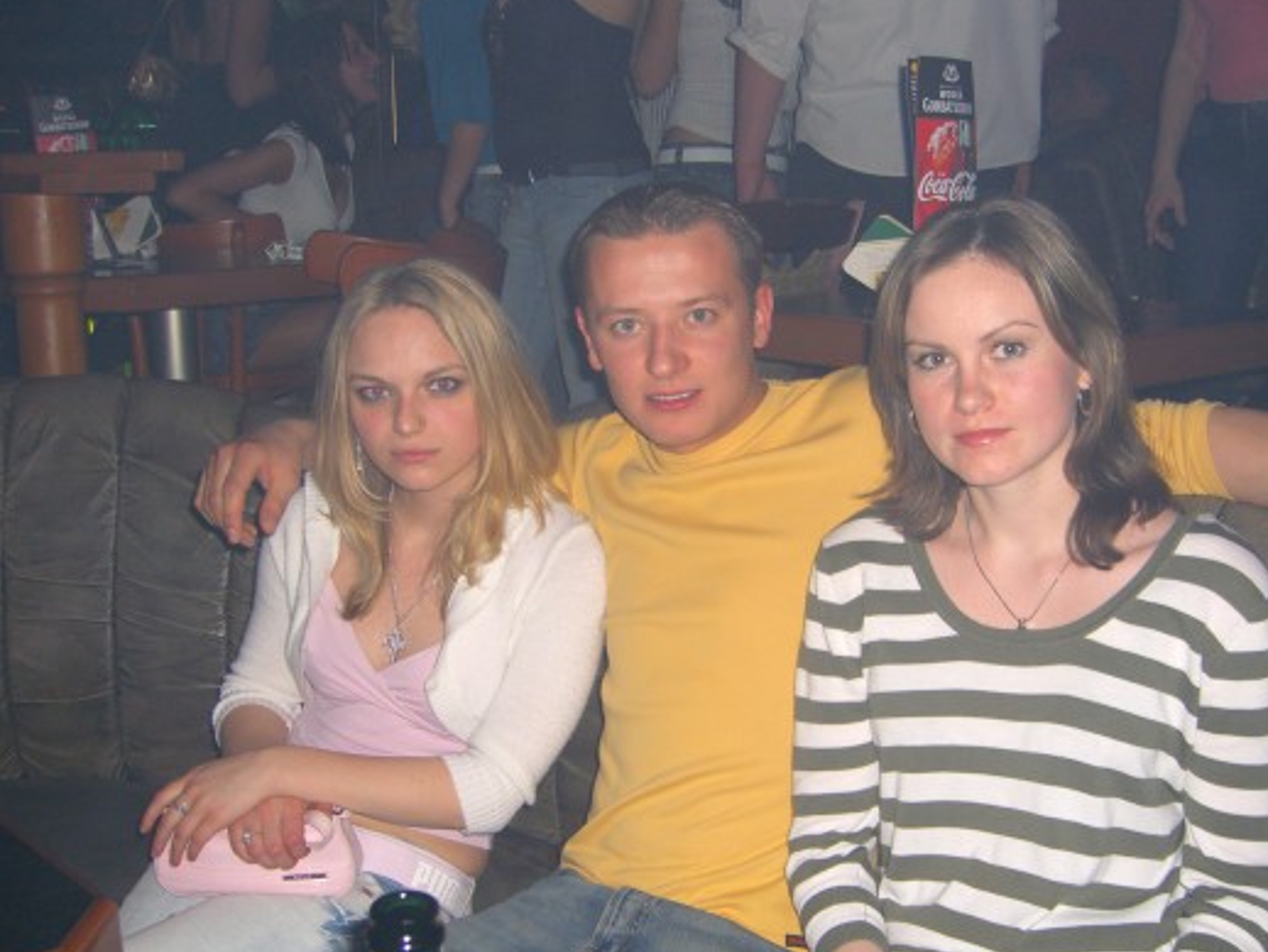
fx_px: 1612
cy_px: 534
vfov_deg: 32.9
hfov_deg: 42.9
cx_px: 695
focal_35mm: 44
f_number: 2.8
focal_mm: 7.9
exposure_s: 1/60
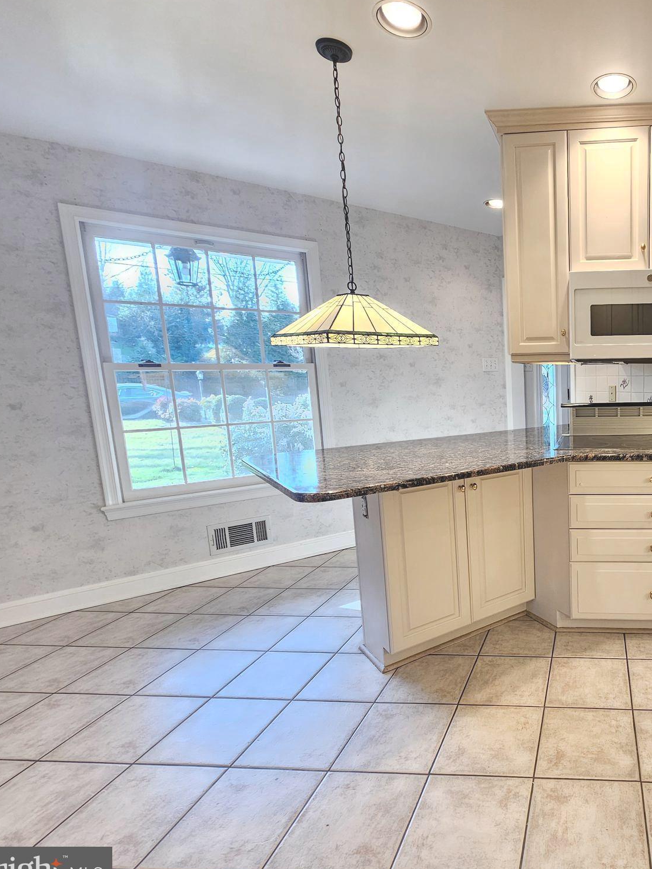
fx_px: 452
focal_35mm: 18
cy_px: 444
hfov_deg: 62.1
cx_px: 567
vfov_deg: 87.7
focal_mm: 2.2
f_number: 2.2
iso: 125
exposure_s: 1/60
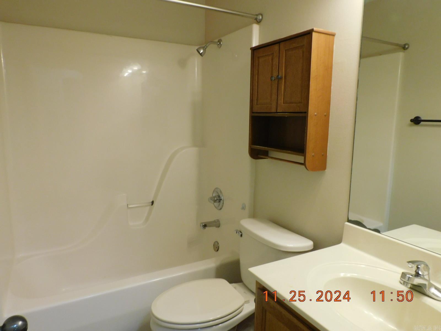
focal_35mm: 24
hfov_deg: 71.6
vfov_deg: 56.8
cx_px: 220
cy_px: 166
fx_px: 306
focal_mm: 4.3
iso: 220
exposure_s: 1/30
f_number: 3.3
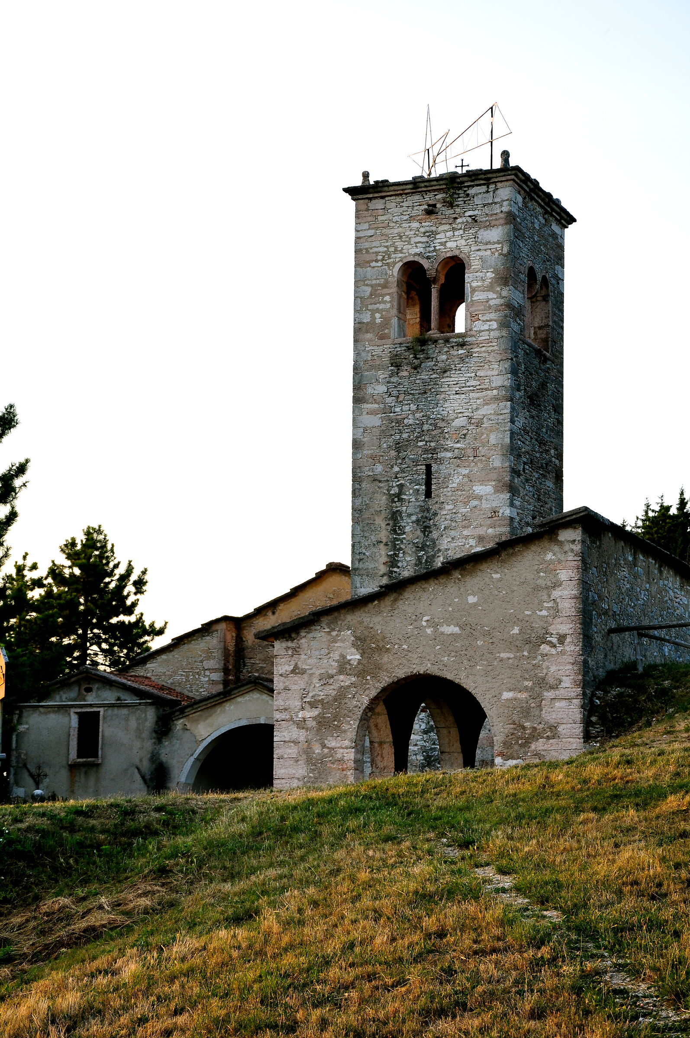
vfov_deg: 27.0
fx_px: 2162
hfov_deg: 18.1
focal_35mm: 75
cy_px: 519
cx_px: 345
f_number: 8
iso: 250
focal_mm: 50
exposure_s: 1/100
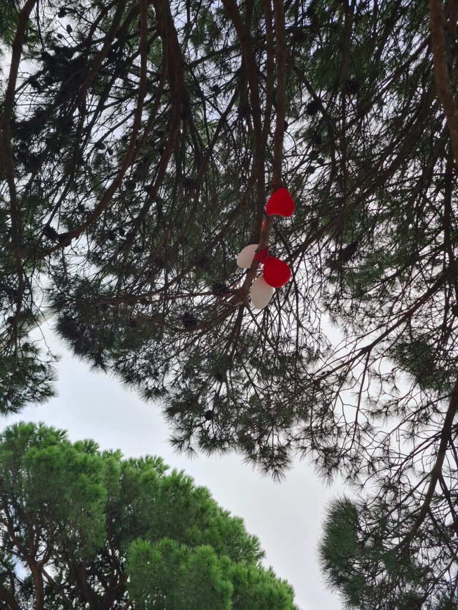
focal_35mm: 26
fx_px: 459
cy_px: 305
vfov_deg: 67.3
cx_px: 229
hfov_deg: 53.1
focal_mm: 5.4
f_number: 1.8
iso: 50
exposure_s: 1/608
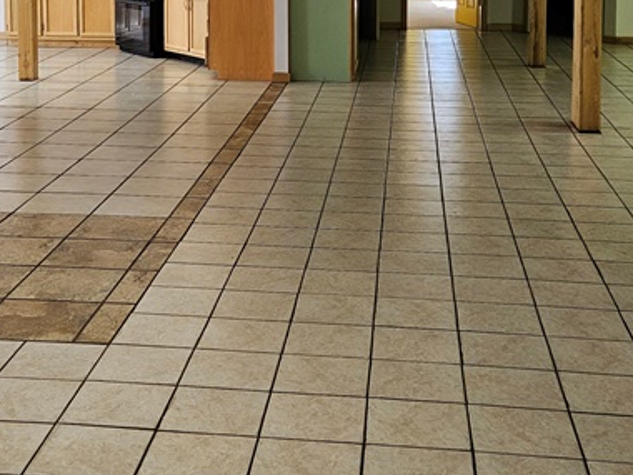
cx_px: 245
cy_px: 13
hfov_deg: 31.1
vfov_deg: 22.8
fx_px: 1134
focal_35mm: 62
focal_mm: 5.4
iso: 100
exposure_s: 1/120
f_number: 1.8
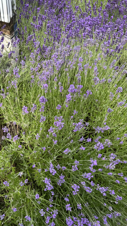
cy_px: 116
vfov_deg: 69.9
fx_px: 162
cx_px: 49
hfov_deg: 42.6
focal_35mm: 27
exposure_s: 1/876
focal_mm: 6.76
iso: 80
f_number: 1.78
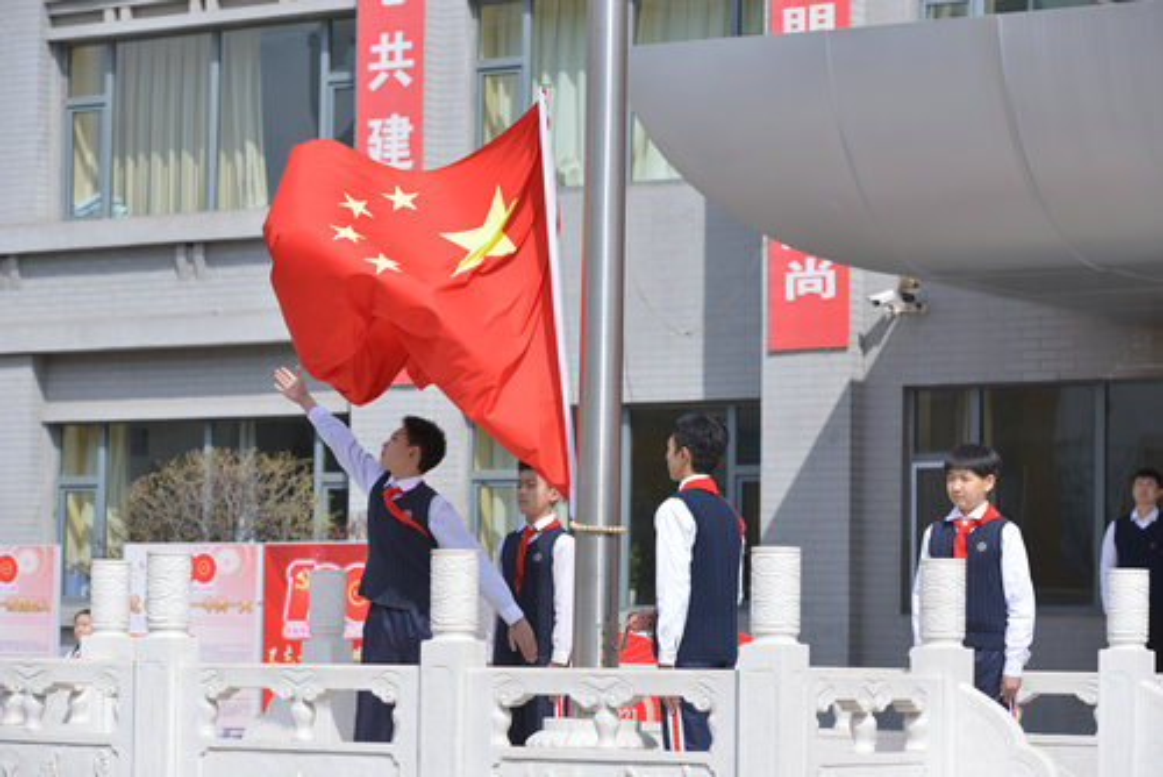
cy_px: 388
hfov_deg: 17.6
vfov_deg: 11.8
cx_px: 582
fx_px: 3749
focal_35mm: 116
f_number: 5.6
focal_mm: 116
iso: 100
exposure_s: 1/500
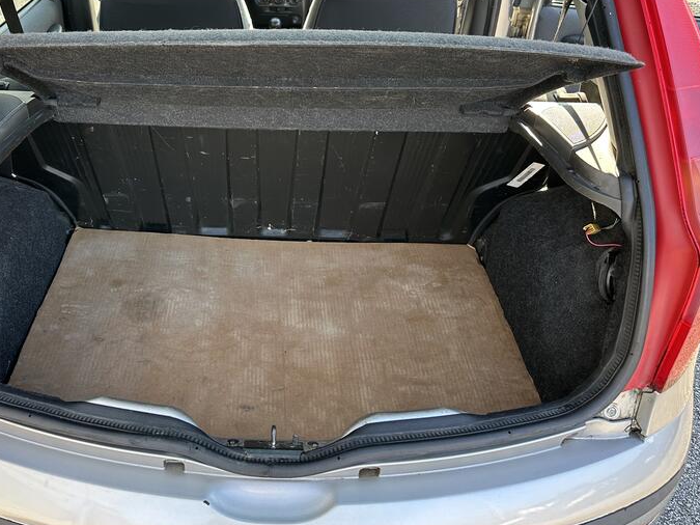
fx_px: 647
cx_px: 261
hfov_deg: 56.1
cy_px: 203
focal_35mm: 32
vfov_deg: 43.9
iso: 100
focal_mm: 6.86
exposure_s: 1/165
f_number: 1.78
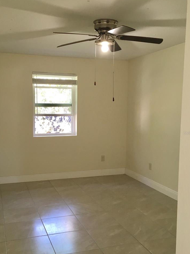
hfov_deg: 38.6
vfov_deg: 50.1
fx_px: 271
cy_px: 133
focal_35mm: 37
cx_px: 81
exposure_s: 1/30
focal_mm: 4.15
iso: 50
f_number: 2.2
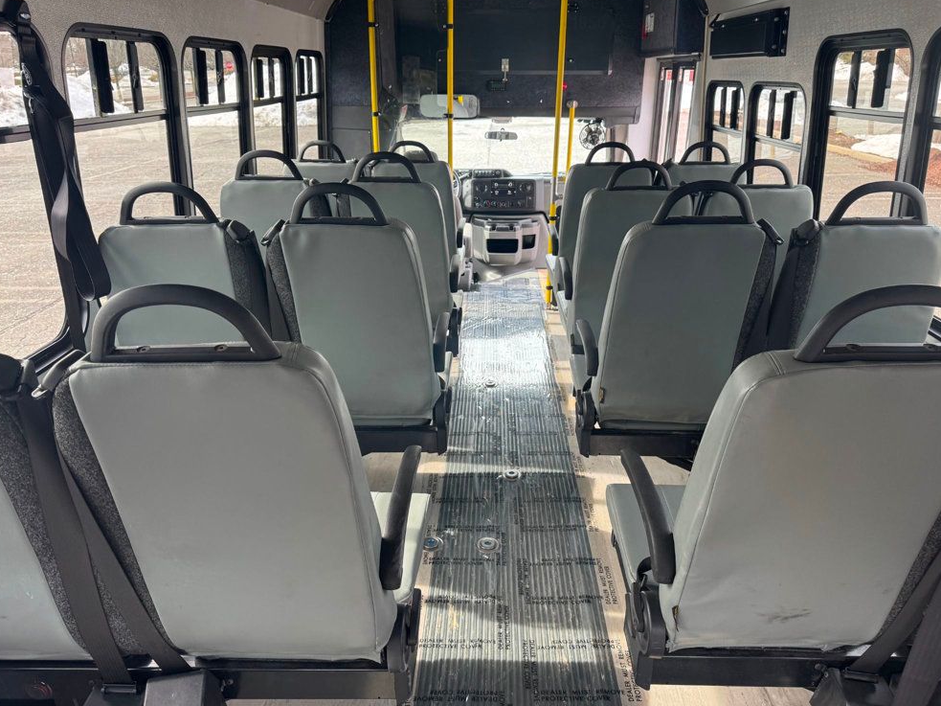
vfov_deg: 54.9
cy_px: 353
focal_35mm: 25
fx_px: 680
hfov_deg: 69.4
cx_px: 483
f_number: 1.78
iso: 100
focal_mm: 6.76
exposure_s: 1/121
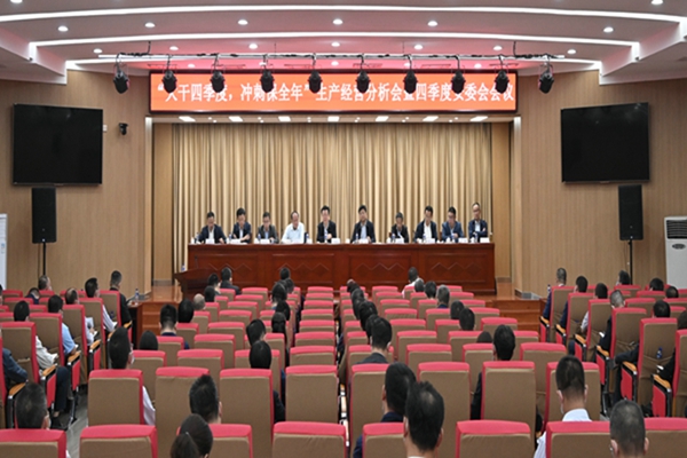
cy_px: 229
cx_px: 344
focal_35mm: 30
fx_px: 572
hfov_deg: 61.9
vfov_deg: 43.6
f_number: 4
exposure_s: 1/250
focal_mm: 30
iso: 3200
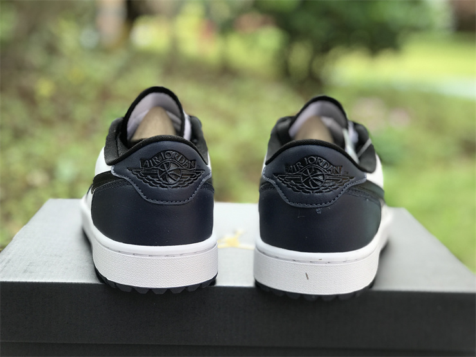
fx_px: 784
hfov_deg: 33.8
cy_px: 178
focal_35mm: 57
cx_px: 238
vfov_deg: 25.7
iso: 25
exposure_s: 1/100
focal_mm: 6.6
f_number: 2.8
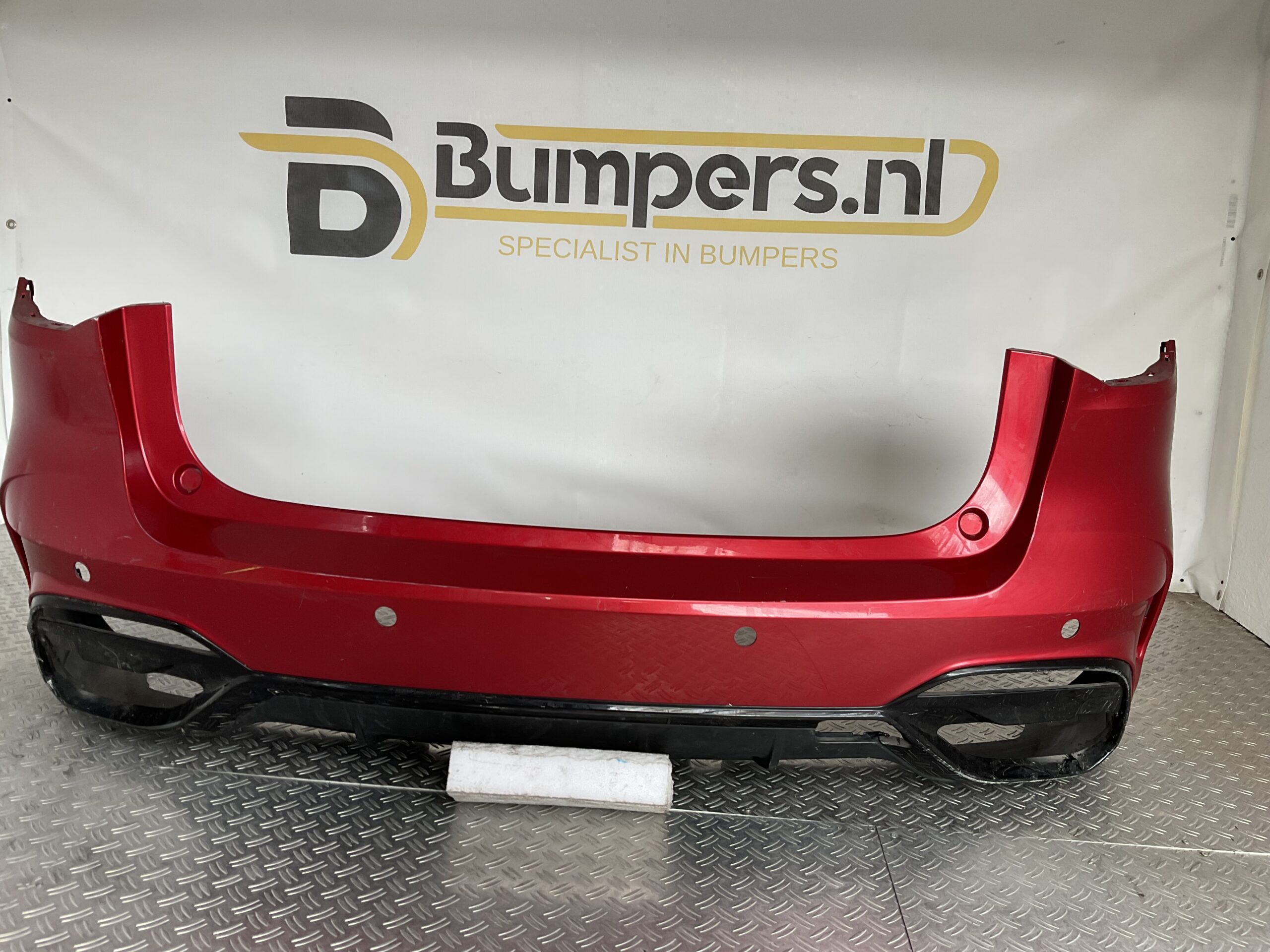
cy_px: 476
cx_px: 635
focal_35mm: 29
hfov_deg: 61.7
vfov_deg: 48.2
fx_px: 1064
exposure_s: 1/100
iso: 25
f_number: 1.8
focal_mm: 3
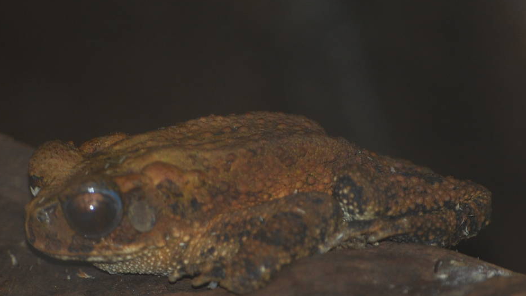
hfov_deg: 2.7
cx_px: 189
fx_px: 11253
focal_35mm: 807
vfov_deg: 1.5
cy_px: 190
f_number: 5.6
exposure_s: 1/125
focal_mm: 300
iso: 200
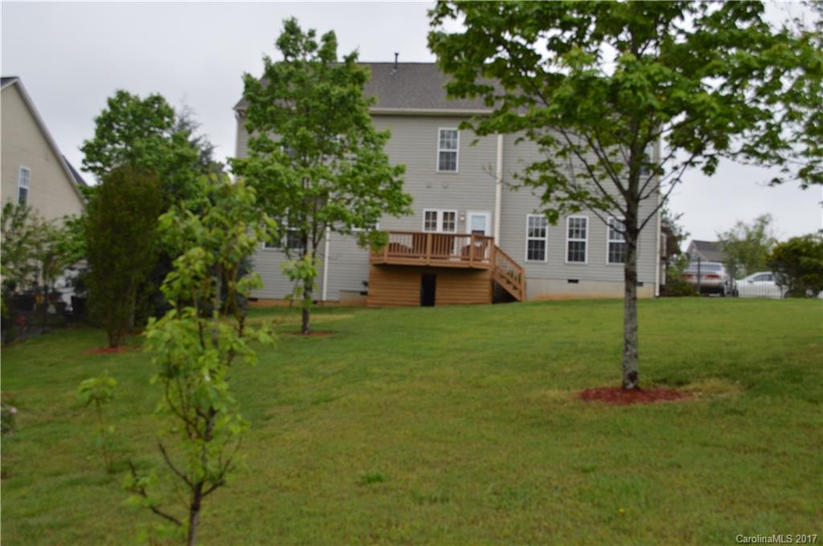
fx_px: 822
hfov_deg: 53.2
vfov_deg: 36.8
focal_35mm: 36
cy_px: 273
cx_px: 412
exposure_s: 1/160
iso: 100
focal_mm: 24
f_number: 6.3
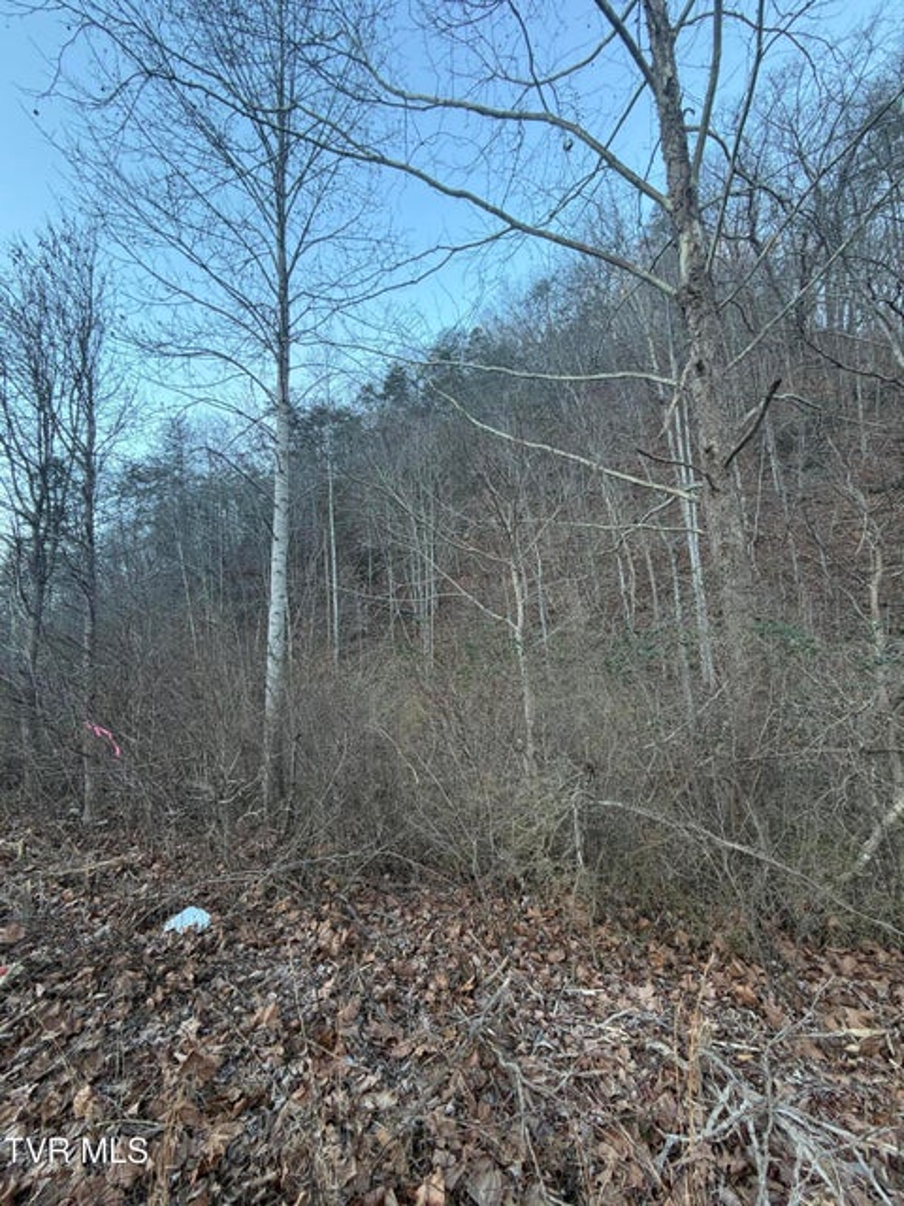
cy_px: 603
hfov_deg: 85.7
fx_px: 487
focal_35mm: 14
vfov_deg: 102.1
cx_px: 452
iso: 50
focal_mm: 2.22
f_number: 2.2
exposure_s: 1/121
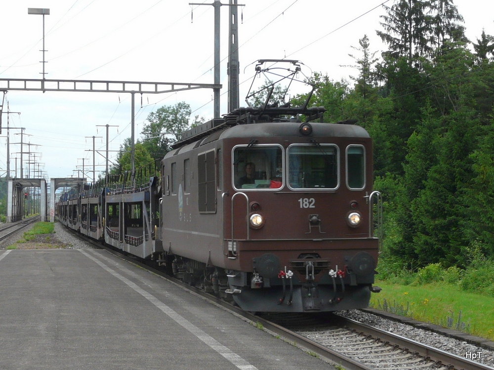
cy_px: 185
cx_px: 247
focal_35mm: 56
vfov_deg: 26.1
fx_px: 799
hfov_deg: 34.3
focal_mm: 9.2
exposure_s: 1/250
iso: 100
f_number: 5
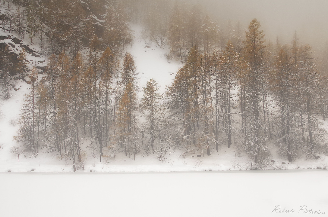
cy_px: 108
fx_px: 309
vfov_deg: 38.7
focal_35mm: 34
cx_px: 164
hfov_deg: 55.9
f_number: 6.3
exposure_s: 1/80
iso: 400
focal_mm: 23
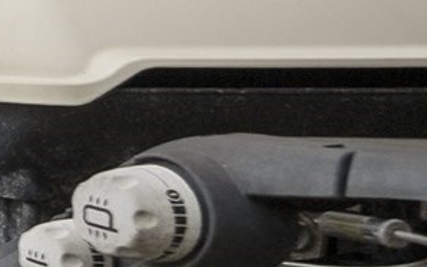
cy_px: 81
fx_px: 1059
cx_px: -843
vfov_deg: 14.3
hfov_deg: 11.7
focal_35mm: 91
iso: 320
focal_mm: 13
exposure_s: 1/80
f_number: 7.1
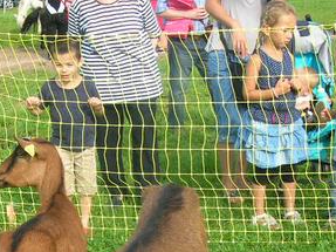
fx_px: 757
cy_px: 225
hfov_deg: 25.0
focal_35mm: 78
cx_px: 163
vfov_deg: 18.6
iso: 50
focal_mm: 5.8
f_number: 2.8
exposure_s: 1/307
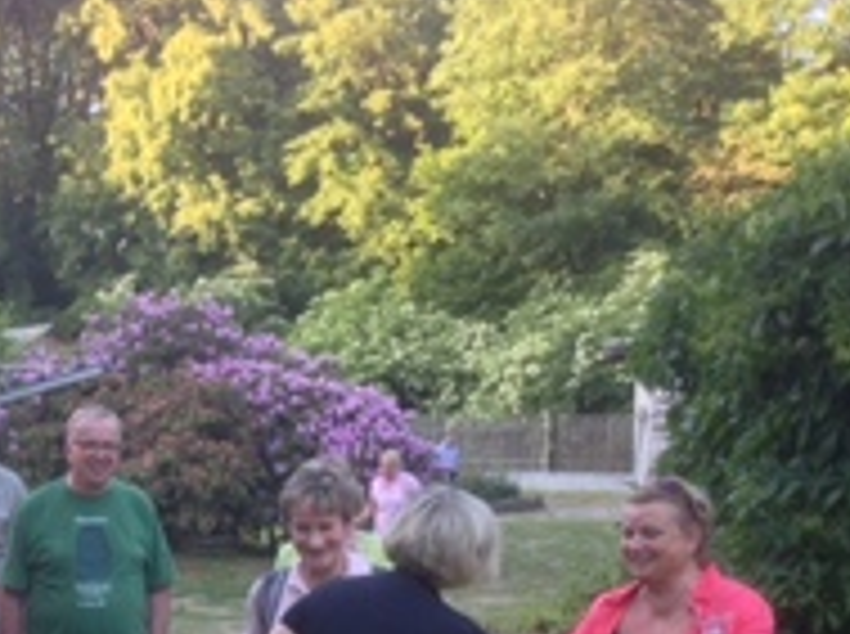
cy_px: 634
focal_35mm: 70
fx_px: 1716
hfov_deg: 27.1
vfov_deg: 20.3
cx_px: 126
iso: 50
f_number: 2.4
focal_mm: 4.12
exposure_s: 1/60
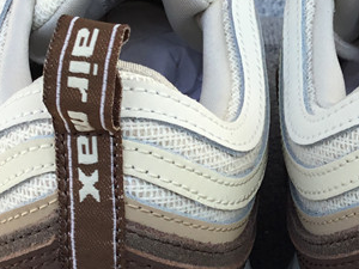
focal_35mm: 93
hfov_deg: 20.8
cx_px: 296
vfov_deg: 15.9
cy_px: 166
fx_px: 964
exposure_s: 1/321
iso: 25
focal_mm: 3.3
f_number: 2.4
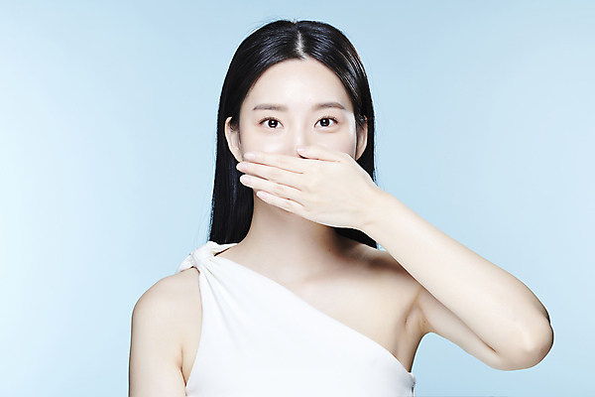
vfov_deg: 13.0
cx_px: 298
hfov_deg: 19.5
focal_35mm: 105
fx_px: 1735
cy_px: 198
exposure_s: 1/125
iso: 64
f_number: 16
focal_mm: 105
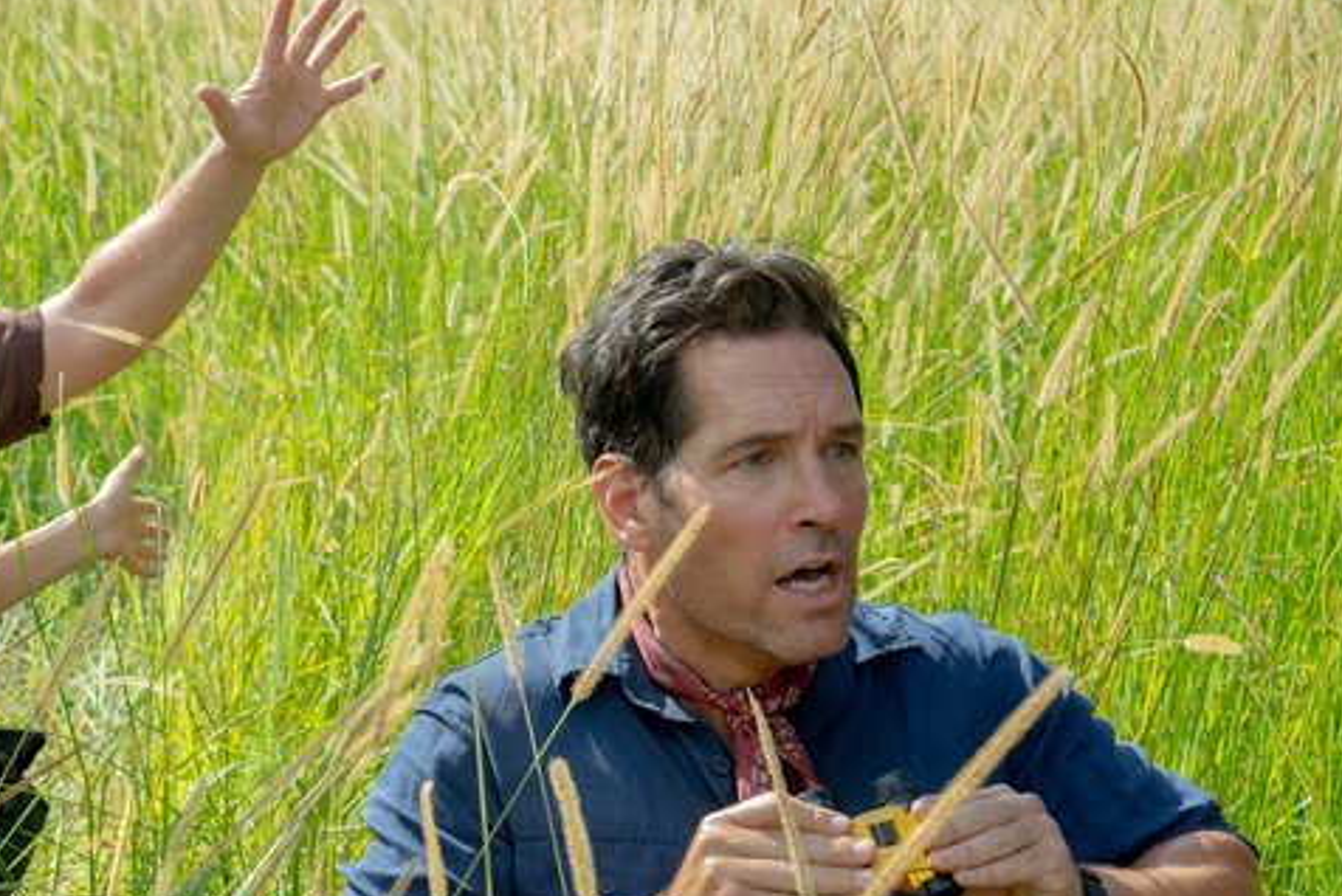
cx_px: 245
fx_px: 3804
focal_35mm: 102
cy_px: 637
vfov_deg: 13.4
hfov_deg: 19.8
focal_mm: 60
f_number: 11
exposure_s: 1/400
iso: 800
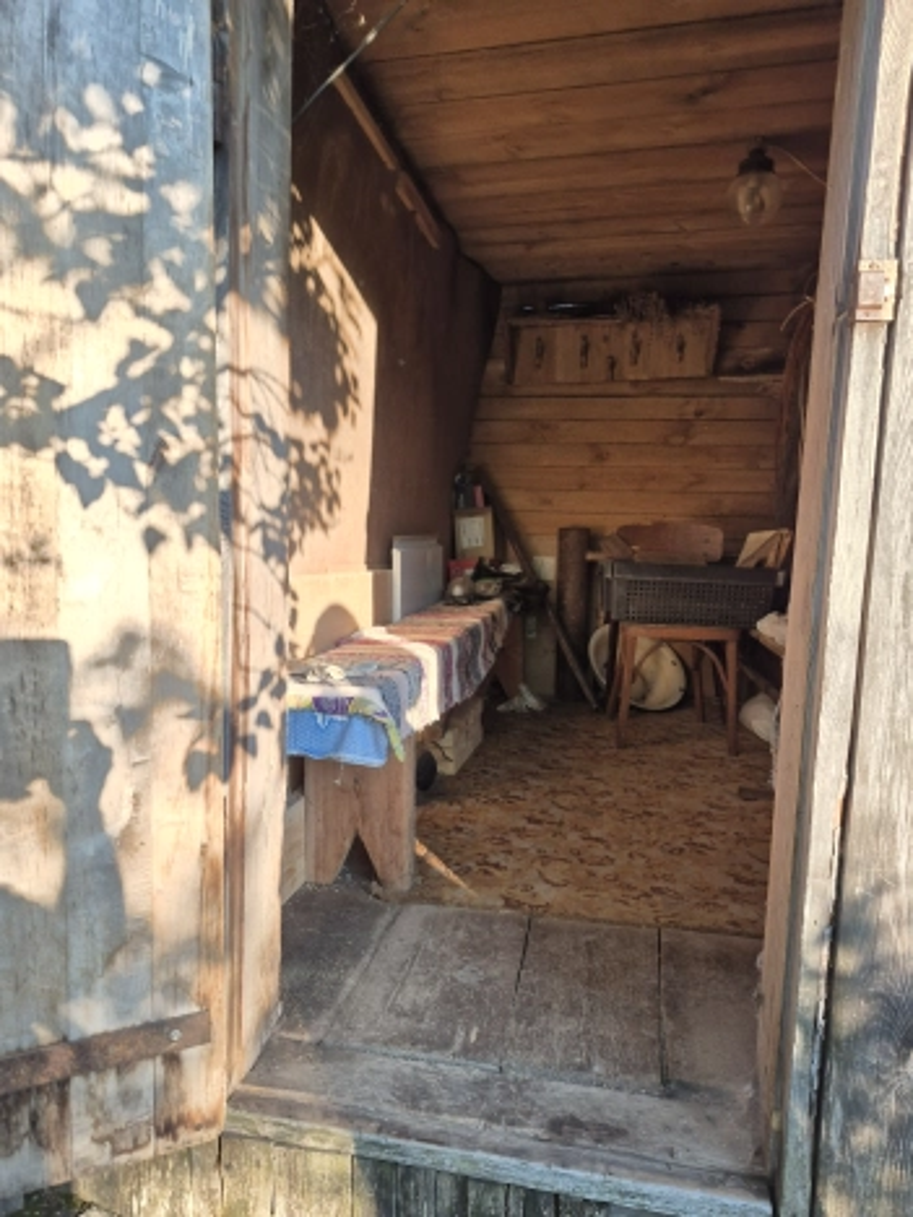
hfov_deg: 58.9
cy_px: 608
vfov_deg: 73.9
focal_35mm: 23
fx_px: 809
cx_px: 456
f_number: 1.8
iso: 50
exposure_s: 1/180
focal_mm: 5.4
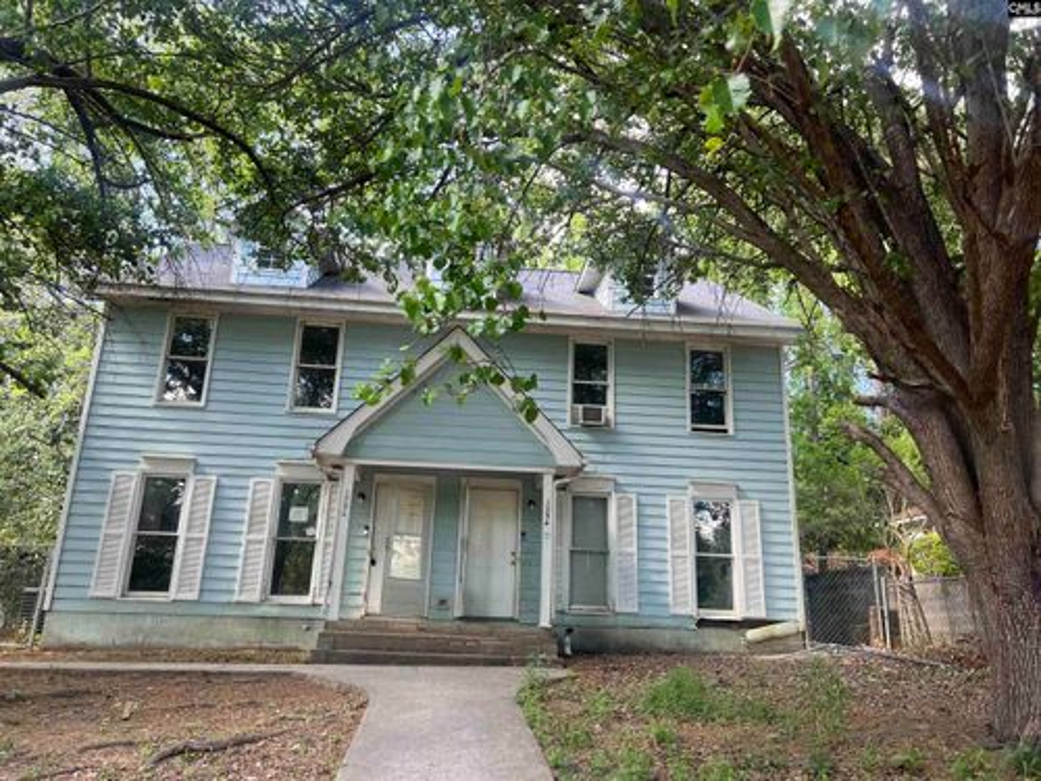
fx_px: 782
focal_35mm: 26
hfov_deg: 67.3
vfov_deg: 53.1
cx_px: 520
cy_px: 390
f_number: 1.5
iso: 50
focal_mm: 5.7
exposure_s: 1/184
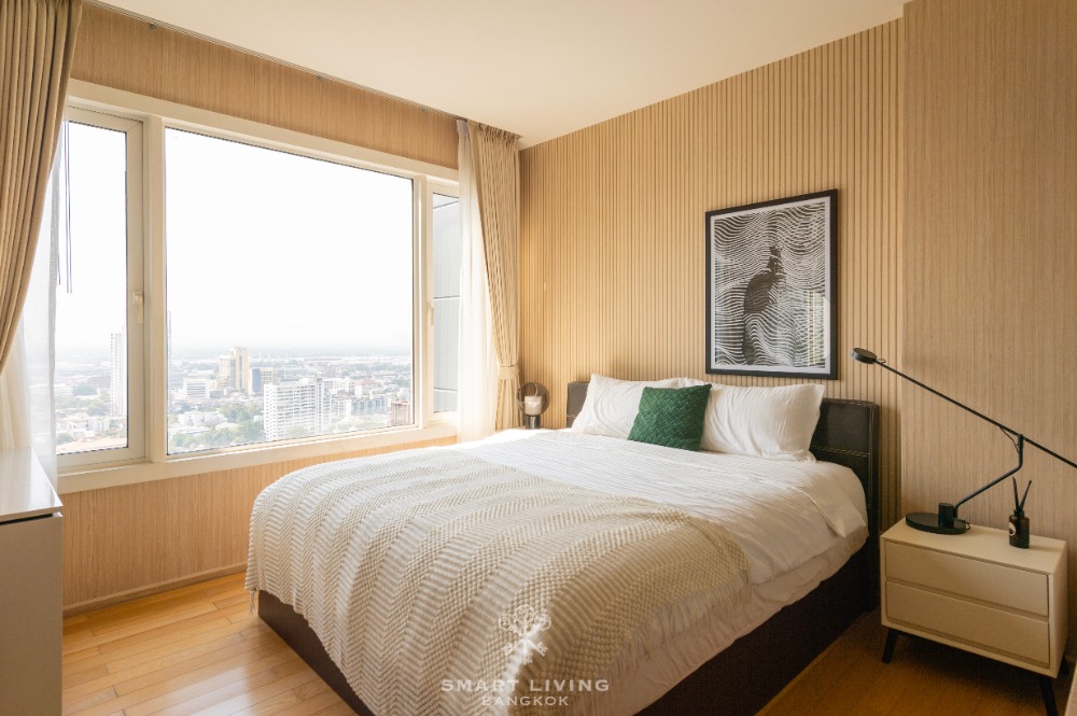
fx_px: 598
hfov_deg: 84.0
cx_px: 538
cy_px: 358
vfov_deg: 61.8
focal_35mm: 20
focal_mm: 20
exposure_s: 1/125
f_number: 8
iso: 100
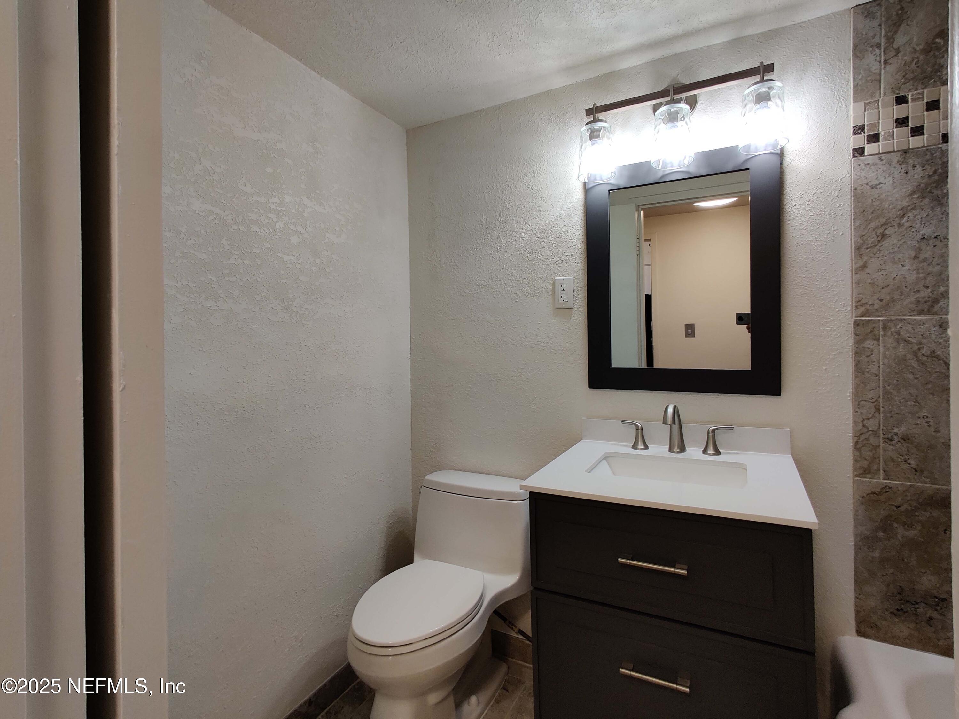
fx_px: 360
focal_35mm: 13
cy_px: 360
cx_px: 480
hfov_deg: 106.2
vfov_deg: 89.9
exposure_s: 1/60
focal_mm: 2.25
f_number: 2.2
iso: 125
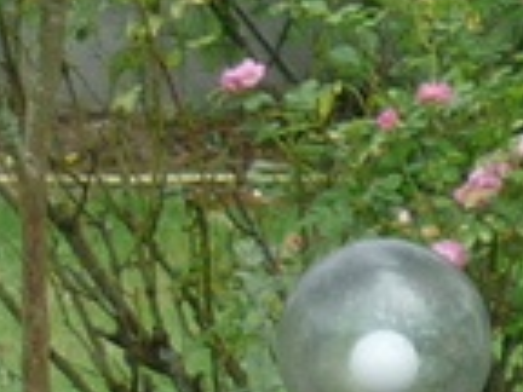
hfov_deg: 5.3
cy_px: 192
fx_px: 5273
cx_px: 1678
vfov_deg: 4.3
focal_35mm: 349
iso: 80
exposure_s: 1/400
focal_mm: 6.4
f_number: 3
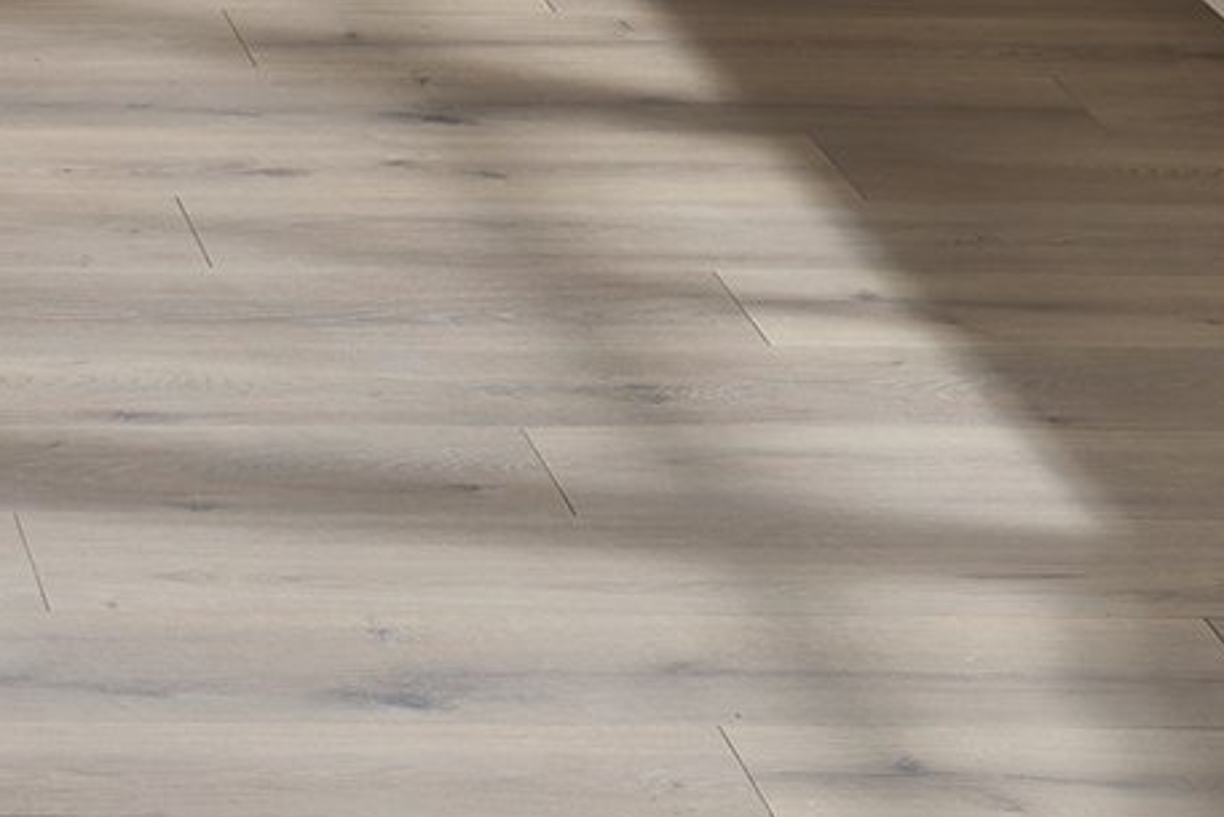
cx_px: -962
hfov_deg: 9.3
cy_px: -1350
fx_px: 7142
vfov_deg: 6.2
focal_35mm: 210
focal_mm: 32
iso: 100
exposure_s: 1/125
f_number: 6.3
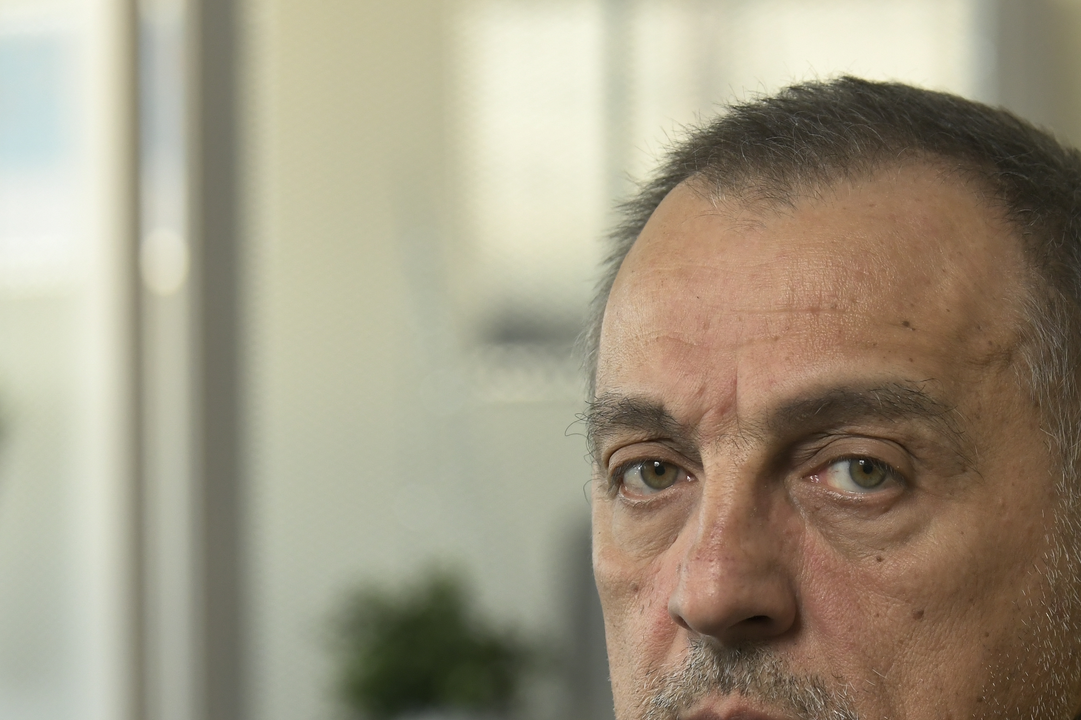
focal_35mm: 252
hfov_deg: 8.2
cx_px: 830
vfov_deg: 5.4
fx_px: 7567
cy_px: 642
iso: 1600
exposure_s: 1/125
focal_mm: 110
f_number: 4.5
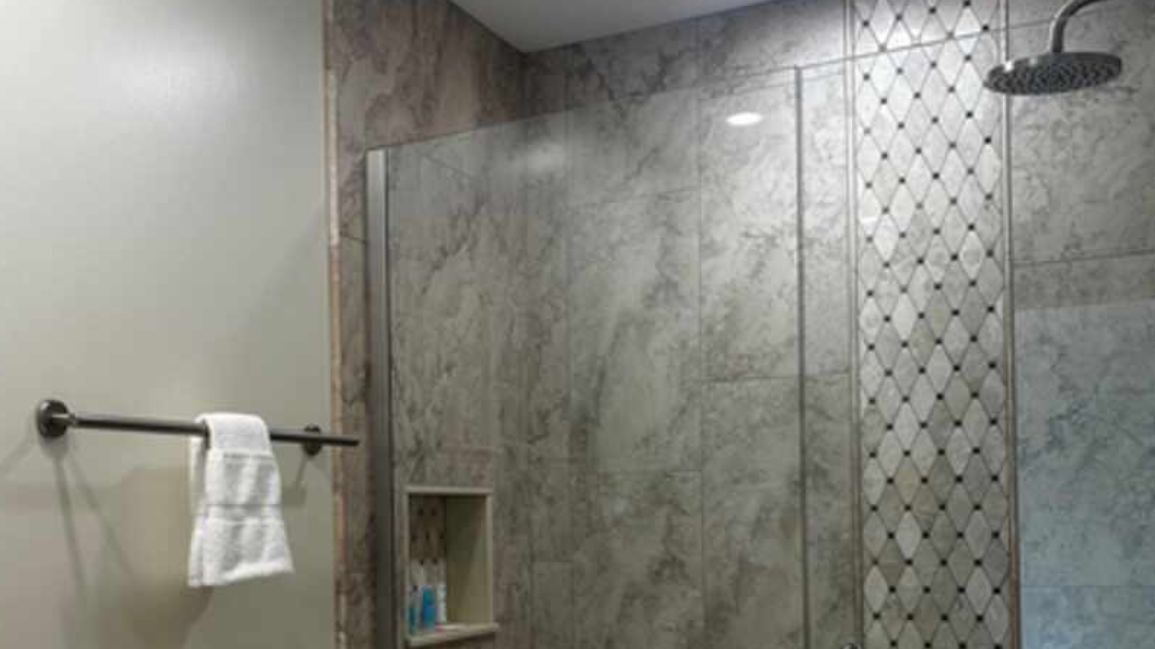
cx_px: 377
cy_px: 516
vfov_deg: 27.8
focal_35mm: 42
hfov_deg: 47.5
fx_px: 1286
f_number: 1.78
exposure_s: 1/120
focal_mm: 6.86
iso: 100
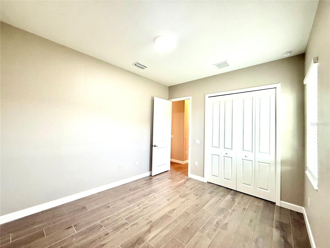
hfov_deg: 102.1
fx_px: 133
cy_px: 124
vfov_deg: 85.7
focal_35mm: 14
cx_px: 165
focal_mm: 2.22
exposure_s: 1/120
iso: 250
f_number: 2.2
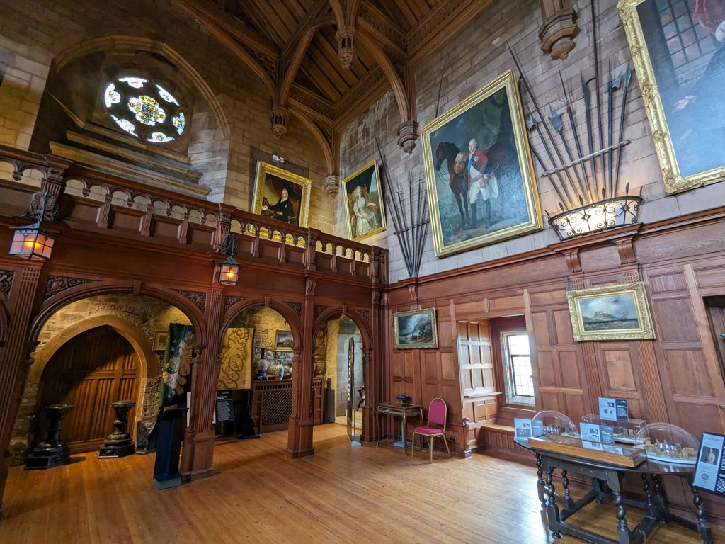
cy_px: 272
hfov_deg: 94.5
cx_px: 362
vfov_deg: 78.1
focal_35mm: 16
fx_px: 335
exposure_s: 1/50
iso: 141
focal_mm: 2.35
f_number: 2.2
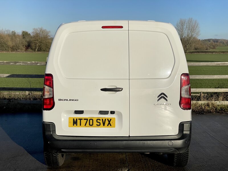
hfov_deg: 36.8
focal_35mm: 52
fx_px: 343
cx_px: 114
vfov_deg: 28.0
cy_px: 86
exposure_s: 1/5988
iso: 25
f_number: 2
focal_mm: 6
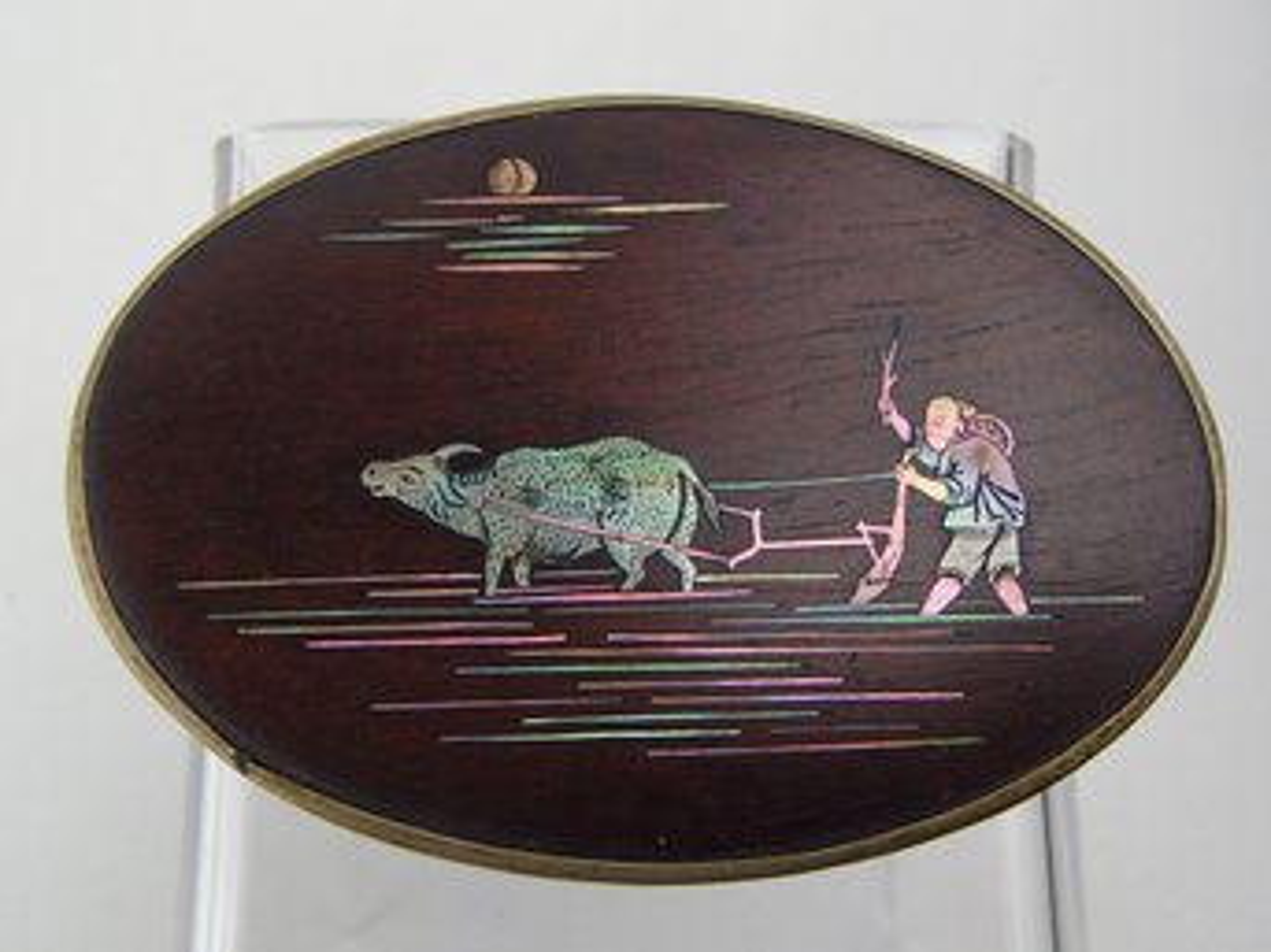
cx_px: 636
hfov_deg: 50.2
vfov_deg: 38.6
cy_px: 476
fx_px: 1358
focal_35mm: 37
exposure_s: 1/160
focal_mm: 6.64
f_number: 4.7
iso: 320
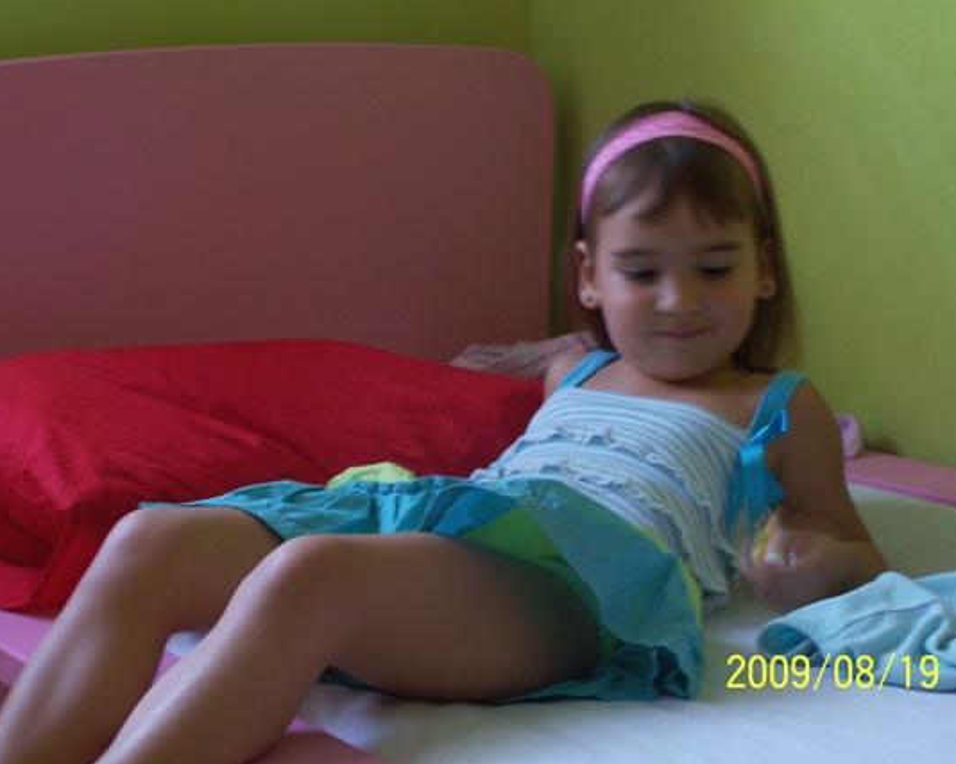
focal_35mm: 79
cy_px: 381
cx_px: 482
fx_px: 2235
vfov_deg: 19.4
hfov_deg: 24.1
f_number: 3.2
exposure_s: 1/8
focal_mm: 12.4
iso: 80
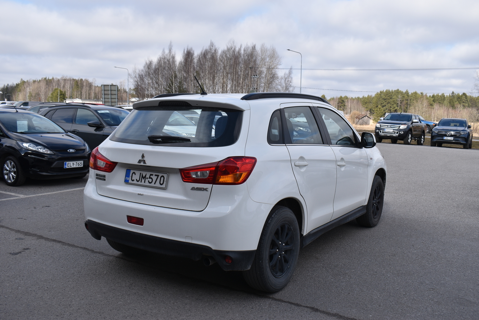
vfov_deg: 40.0
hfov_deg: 57.2
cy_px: 160
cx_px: 240
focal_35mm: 33
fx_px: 439
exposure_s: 1/500
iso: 200
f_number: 8
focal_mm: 22
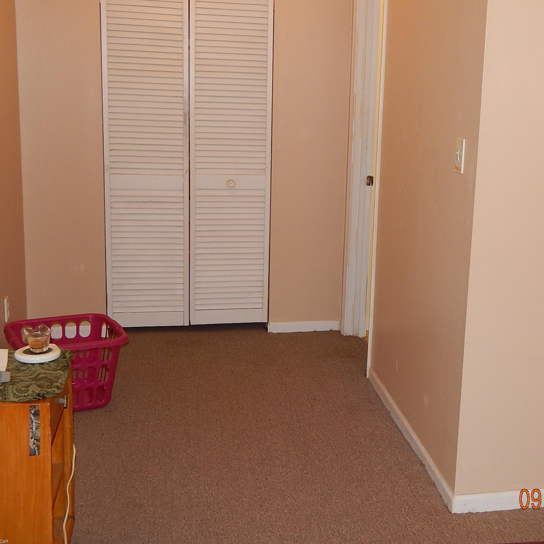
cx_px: 370
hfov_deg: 35.0
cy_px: 269
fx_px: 853
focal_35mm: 48
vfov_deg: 35.4
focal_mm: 6.8
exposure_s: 1/30
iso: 200
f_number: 3.4
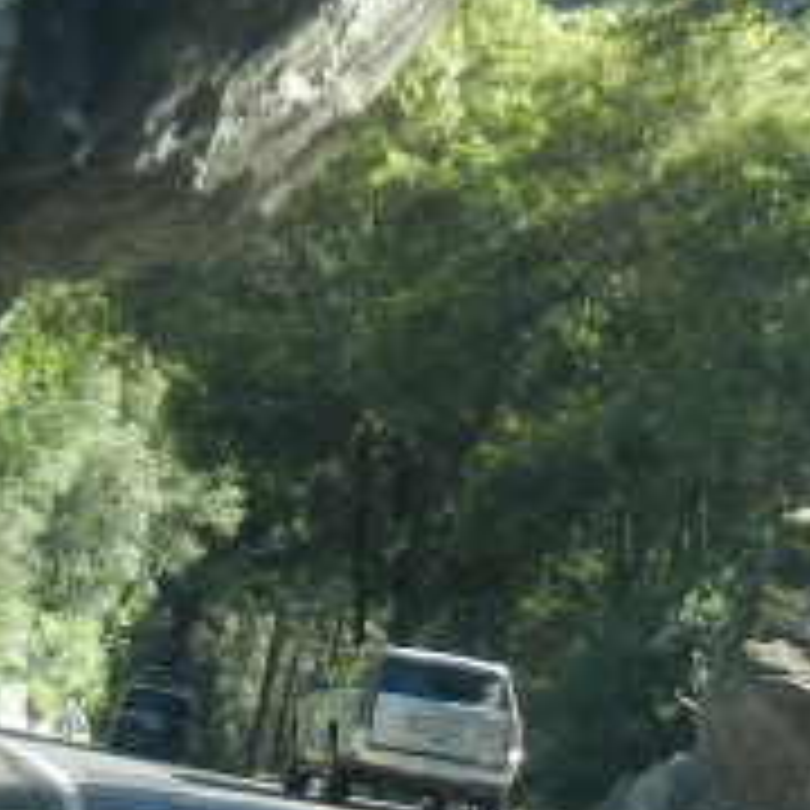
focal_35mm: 151
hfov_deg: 11.5
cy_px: 333
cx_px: 171
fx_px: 3998
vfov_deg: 11.6
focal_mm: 5.4
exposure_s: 1/170
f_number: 3.5
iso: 160
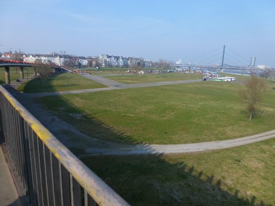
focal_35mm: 24
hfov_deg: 71.6
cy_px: 103
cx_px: 138
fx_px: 191
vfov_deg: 56.8
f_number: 4
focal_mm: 4.3
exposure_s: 1/500
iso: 100
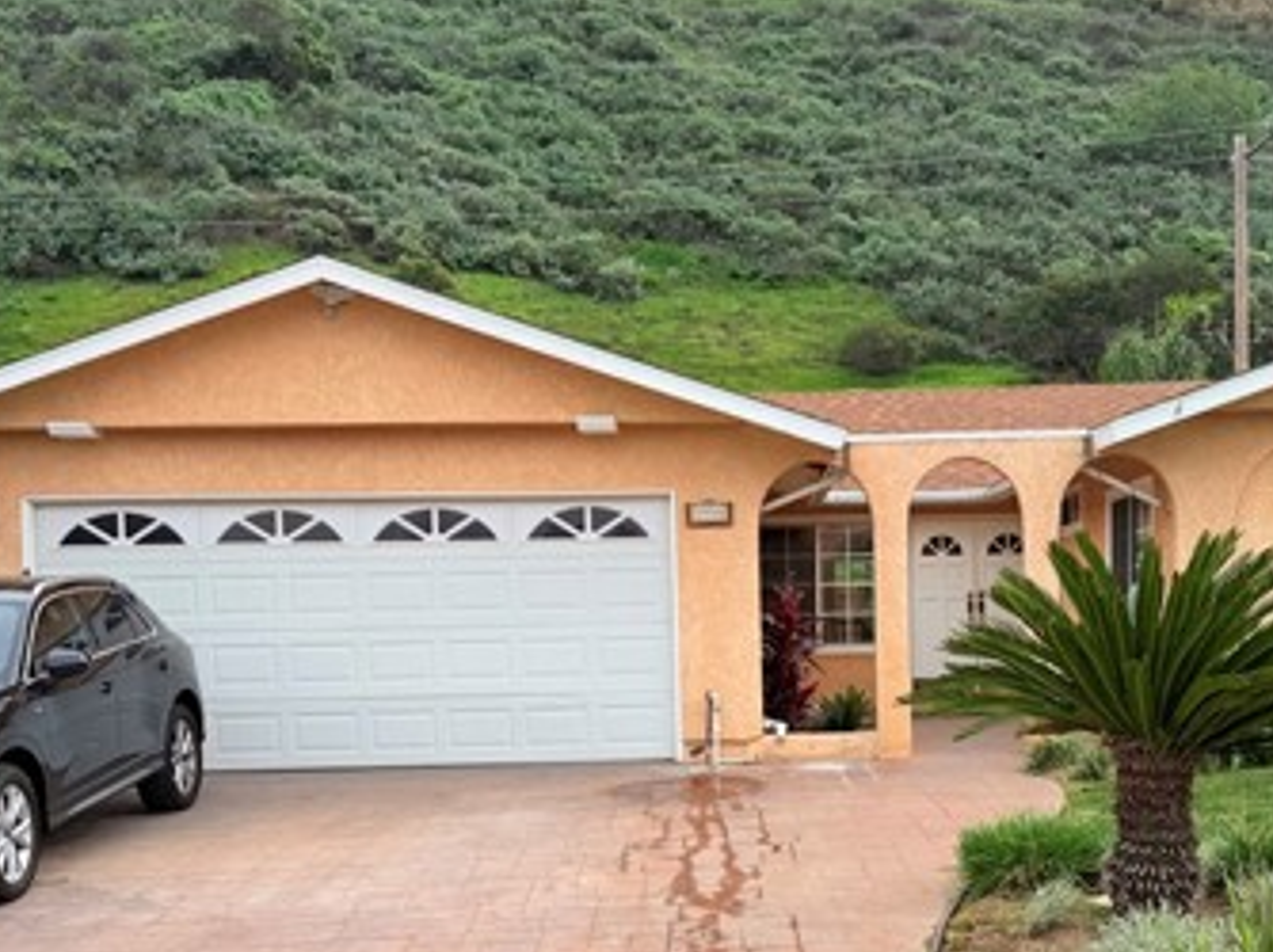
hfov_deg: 41.0
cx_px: 800
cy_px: 689
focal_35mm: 46
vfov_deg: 31.0
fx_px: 1690
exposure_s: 1/2611
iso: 80
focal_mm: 6.76
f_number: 1.78
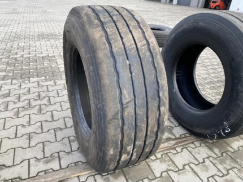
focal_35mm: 26
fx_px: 183
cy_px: 91
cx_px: 122
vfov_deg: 53.1
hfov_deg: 67.3
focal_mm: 4.25
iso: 32
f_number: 1.8
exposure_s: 1/191
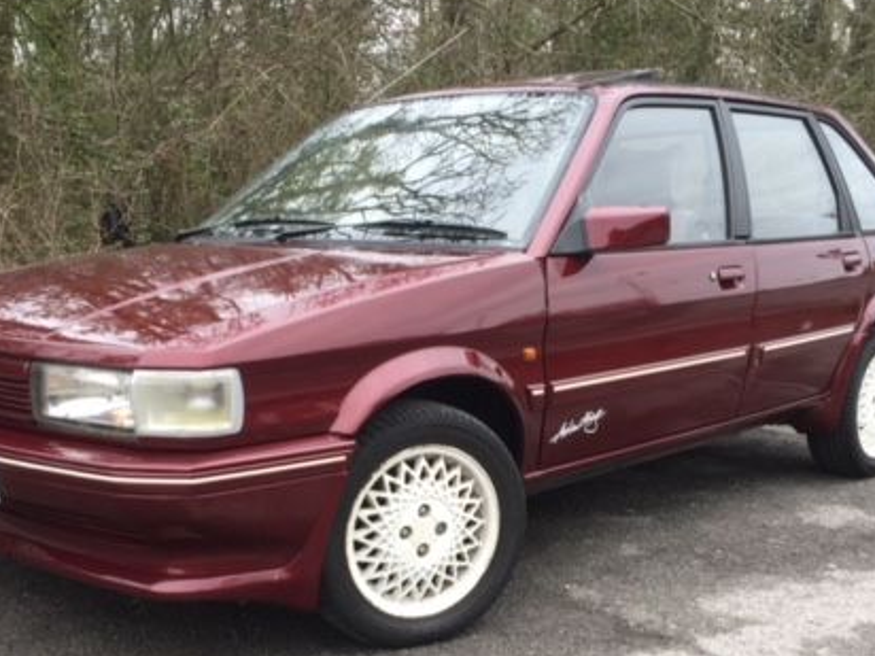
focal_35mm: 45
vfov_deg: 31.9
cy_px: 444
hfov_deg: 42.1
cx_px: 423
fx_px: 1137
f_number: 2.2
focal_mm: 4.15
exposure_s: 1/111
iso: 32
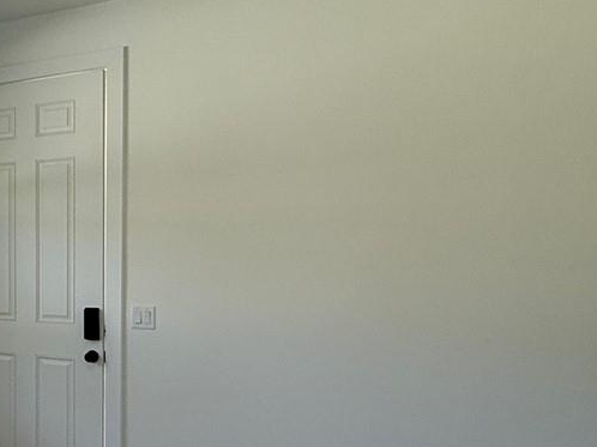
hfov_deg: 33.8
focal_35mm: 45
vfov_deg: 32.1
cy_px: 270
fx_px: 776
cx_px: -126
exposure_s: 1/120
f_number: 2.2
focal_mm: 2.22
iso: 64
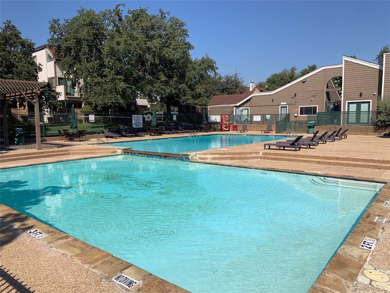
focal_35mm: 26
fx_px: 293
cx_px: 195
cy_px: 146
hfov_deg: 67.3
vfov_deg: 53.1
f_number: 1.8
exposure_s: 1/3401
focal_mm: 4.25
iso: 25
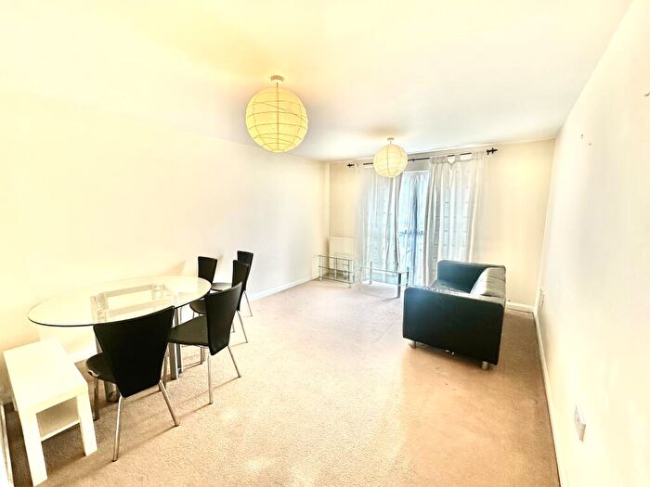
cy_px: 244
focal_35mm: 14
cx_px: 325
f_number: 2.2
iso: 50
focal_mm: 2.22
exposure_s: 1/100
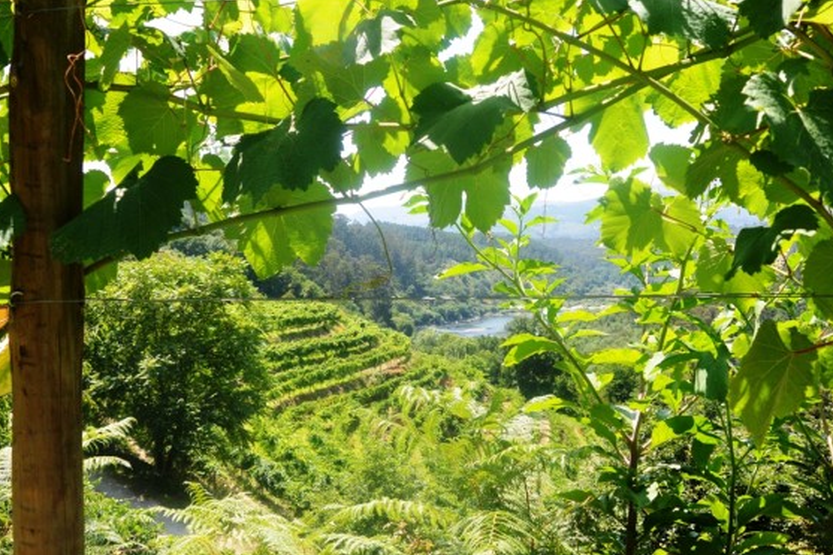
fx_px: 717
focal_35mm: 31
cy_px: 257
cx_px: 411
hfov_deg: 60.3
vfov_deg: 42.3
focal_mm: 10
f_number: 5.6
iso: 160
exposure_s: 1/500
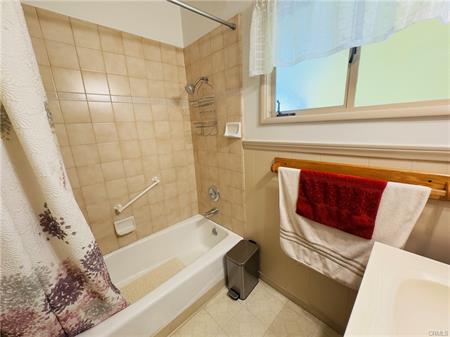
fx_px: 182
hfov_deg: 102.1
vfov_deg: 85.6
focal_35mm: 14
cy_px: 168
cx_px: 225
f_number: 2.2
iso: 160
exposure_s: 1/60
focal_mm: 2.22
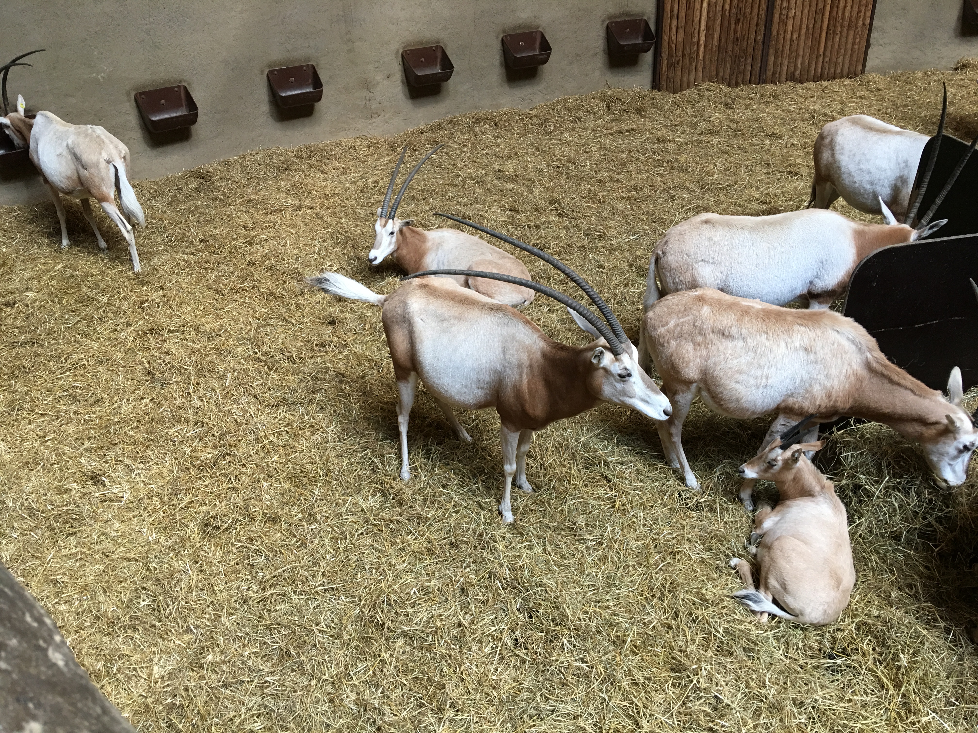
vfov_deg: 48.2
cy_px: 366
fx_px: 819
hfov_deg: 61.7
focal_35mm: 29
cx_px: 489
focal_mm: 4.15
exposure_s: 1/33
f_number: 2.2
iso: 50
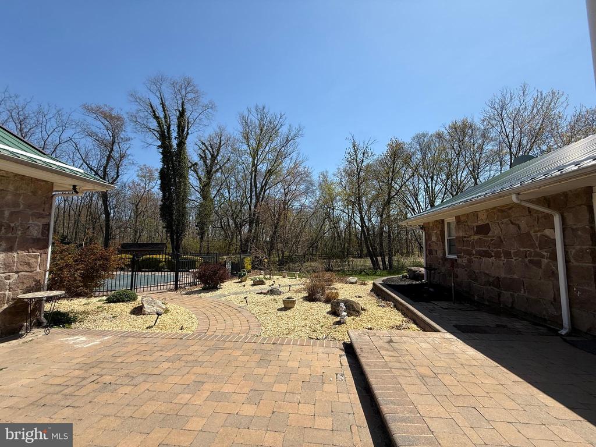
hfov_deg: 102.1
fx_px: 241
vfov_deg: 85.7
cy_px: 224
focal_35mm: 14
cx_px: 298
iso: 50
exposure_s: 1/1795
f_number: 2.2
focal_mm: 2.22
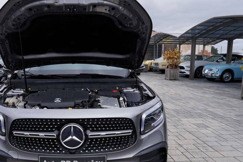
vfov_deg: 37.7
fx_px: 236
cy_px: 97
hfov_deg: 53.1
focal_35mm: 35
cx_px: 76
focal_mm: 24
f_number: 6.3
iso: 100
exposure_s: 1/160
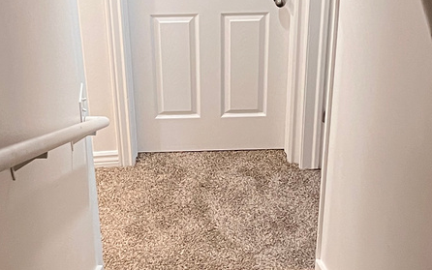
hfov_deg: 21.9
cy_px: 111
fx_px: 1119
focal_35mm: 95
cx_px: 206
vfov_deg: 13.8
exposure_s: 1/60
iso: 400
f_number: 1.6
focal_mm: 5.1
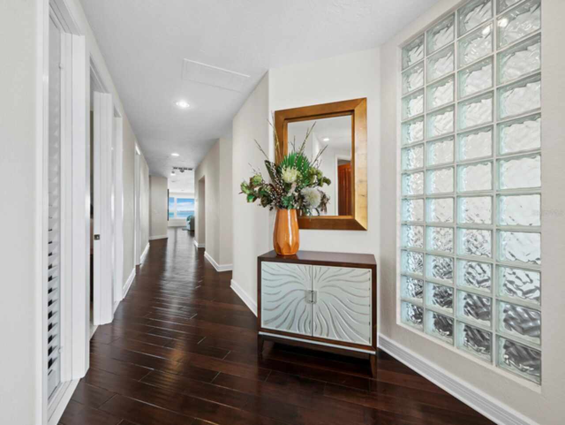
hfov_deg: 102.0
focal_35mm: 14
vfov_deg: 85.8
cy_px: 212
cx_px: 282
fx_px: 229
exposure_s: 1/3
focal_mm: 7
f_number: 11
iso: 400
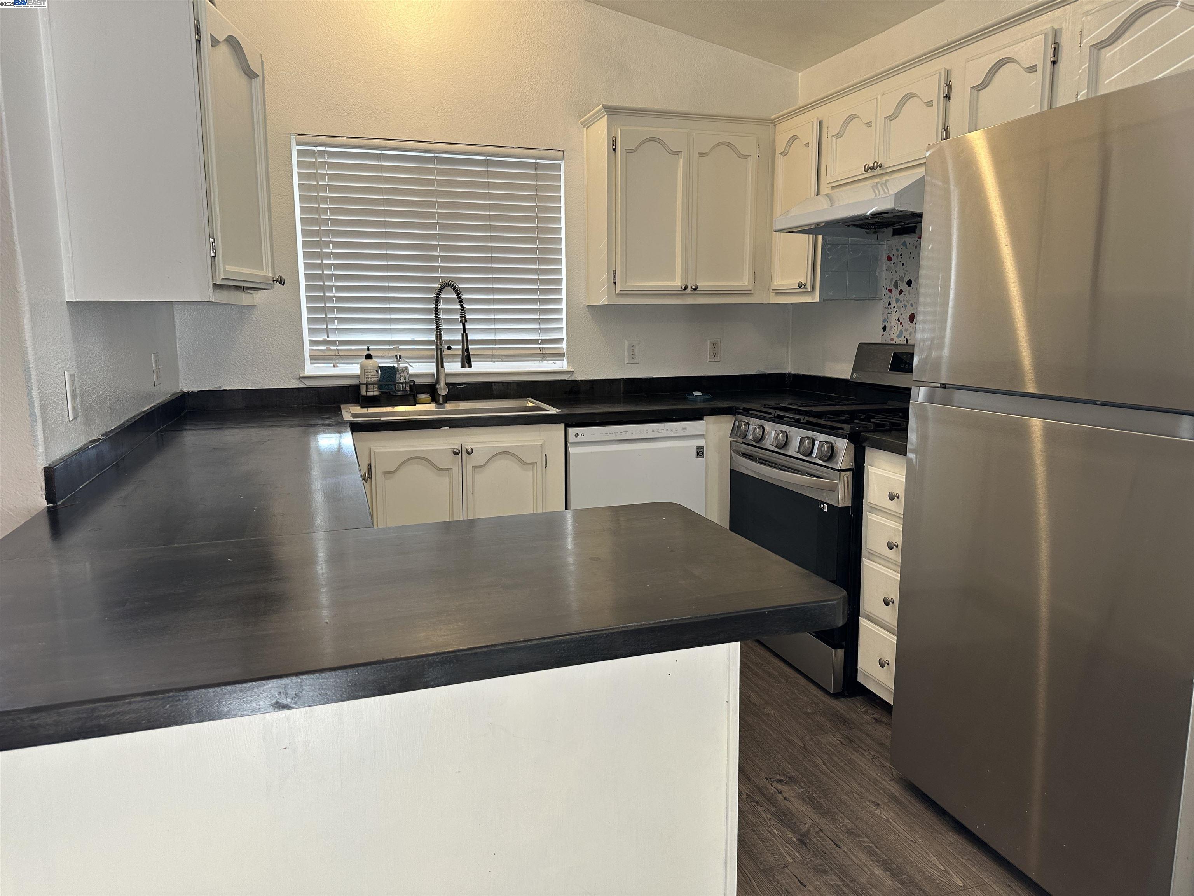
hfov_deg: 71.6
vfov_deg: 56.8
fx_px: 828
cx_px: 597
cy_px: 448
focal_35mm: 24
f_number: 1.78
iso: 125
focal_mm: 6.86
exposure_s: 1/120
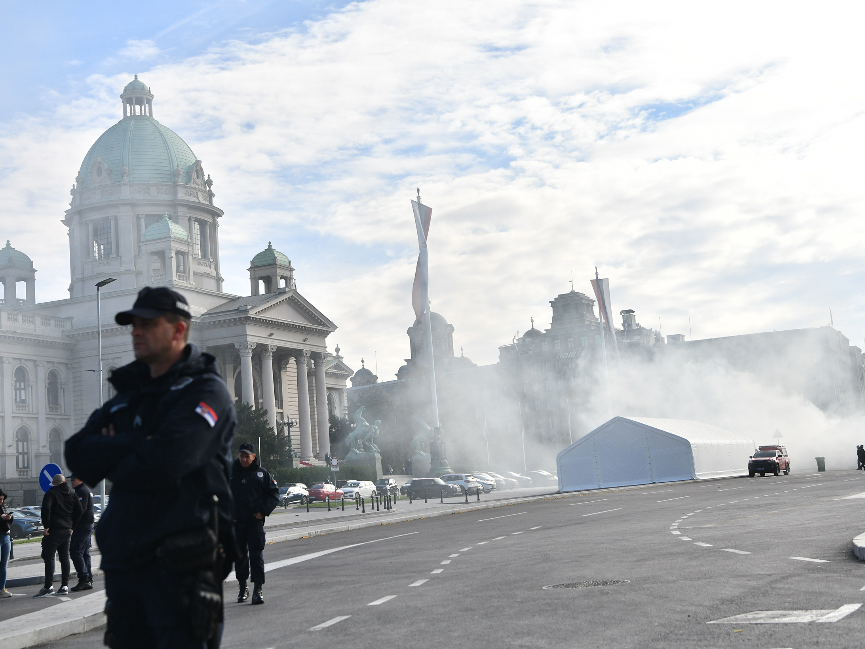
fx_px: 1374
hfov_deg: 34.9
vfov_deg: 26.6
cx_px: 434
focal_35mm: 55
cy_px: 324
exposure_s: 1/6400
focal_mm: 50
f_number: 5
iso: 800
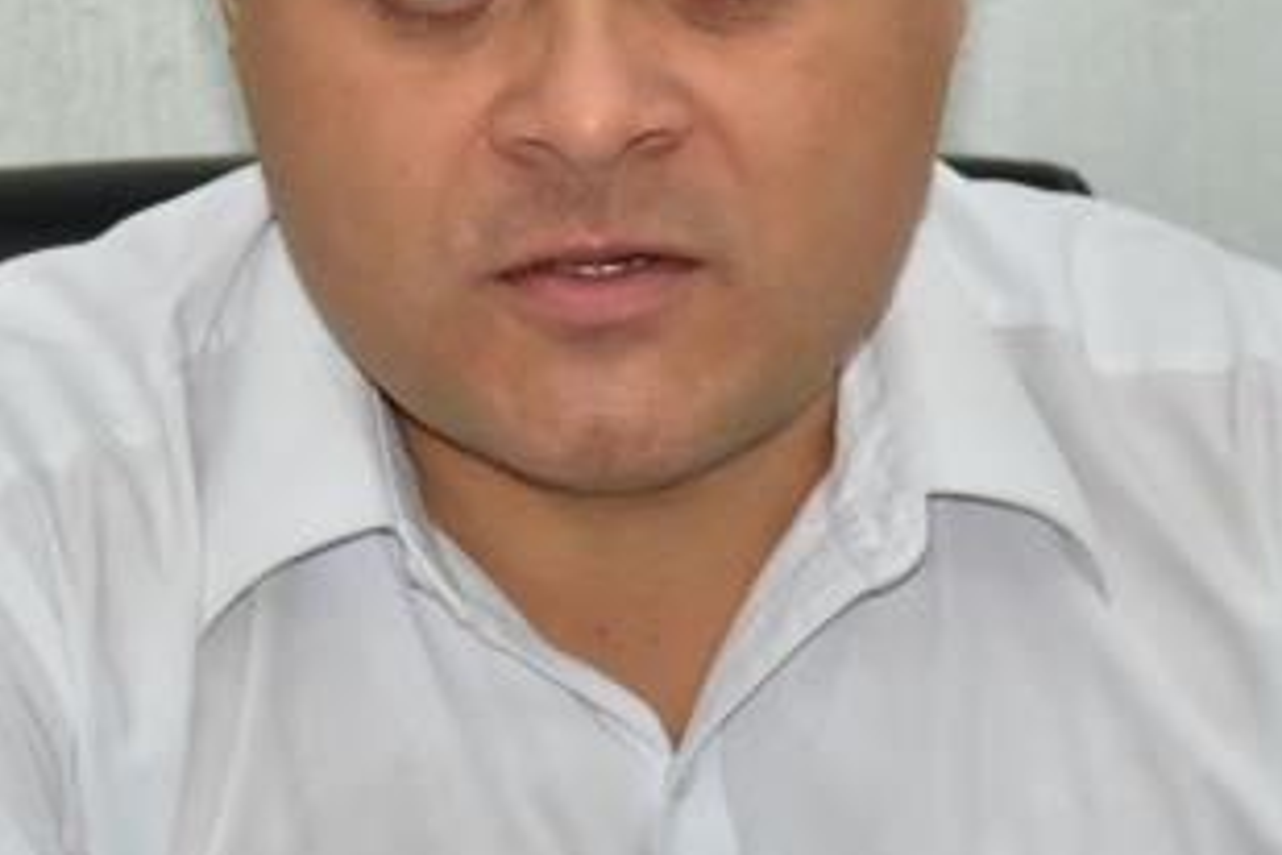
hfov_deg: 10.3
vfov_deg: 6.9
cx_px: 660
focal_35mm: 199
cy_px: 641
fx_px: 7086
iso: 1250
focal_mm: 40
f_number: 5.6
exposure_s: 1/250
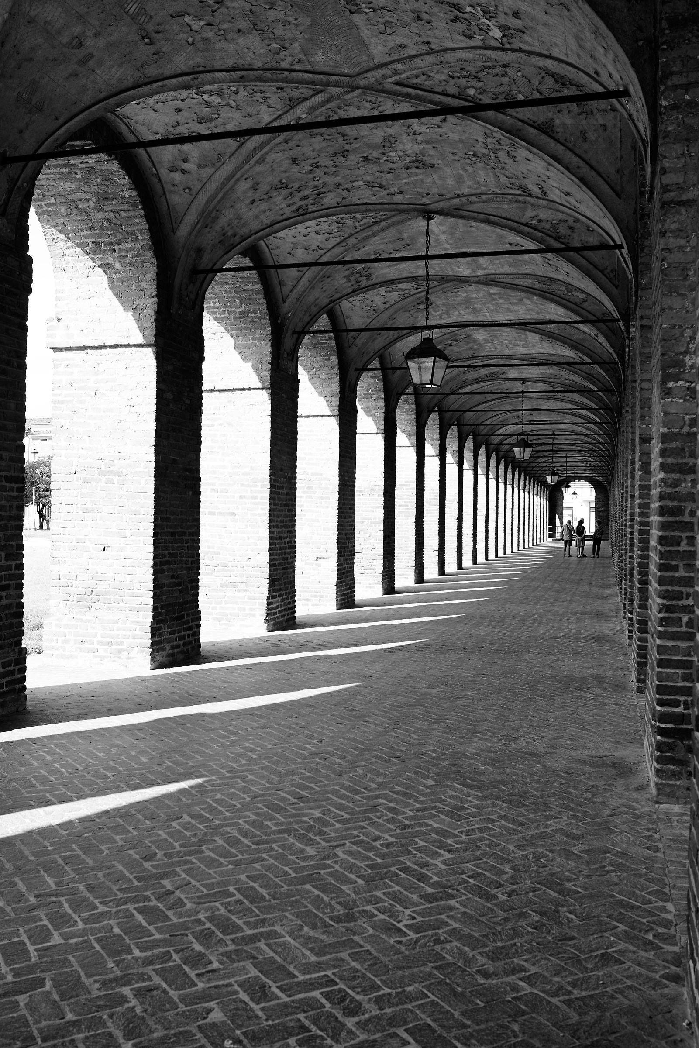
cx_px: 350
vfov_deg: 54.4
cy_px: 524
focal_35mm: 35
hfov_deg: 37.9
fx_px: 1019
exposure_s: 1/100
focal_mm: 35
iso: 100
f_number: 5.6
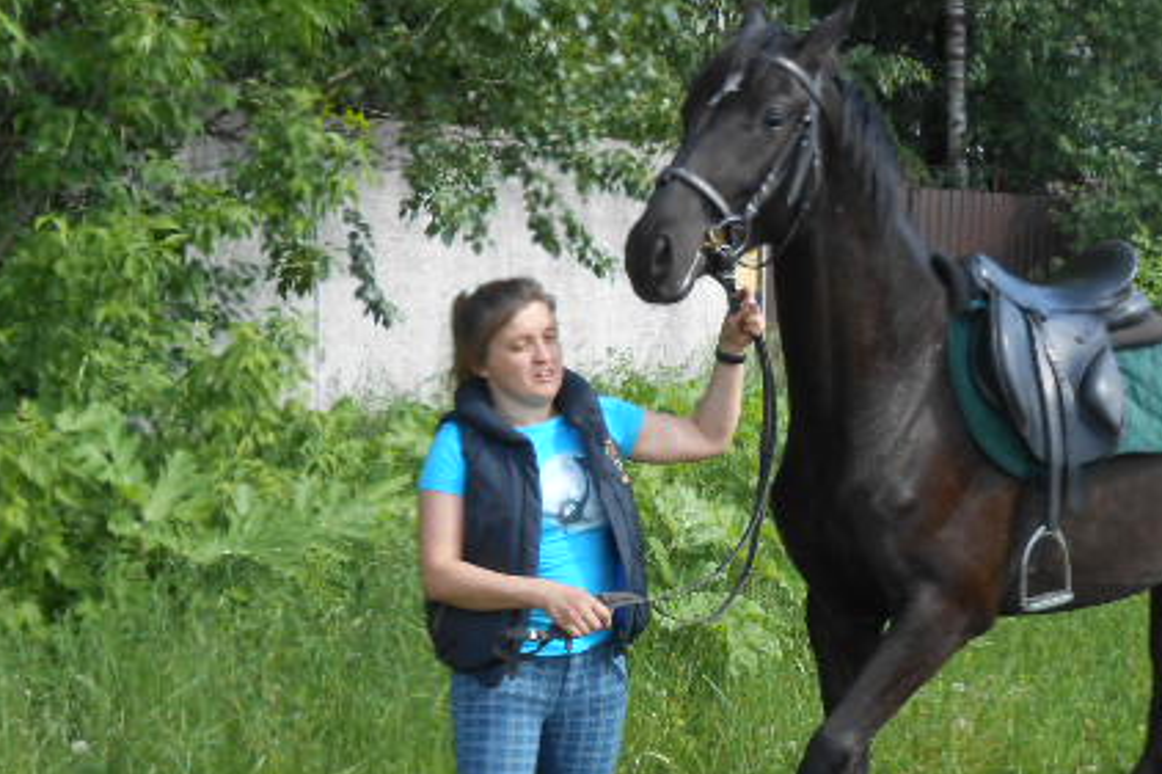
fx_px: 1936
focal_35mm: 60
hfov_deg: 33.3
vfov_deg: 22.4
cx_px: 721
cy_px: 565
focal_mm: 6.8
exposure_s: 1/200
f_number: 4.2
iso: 80
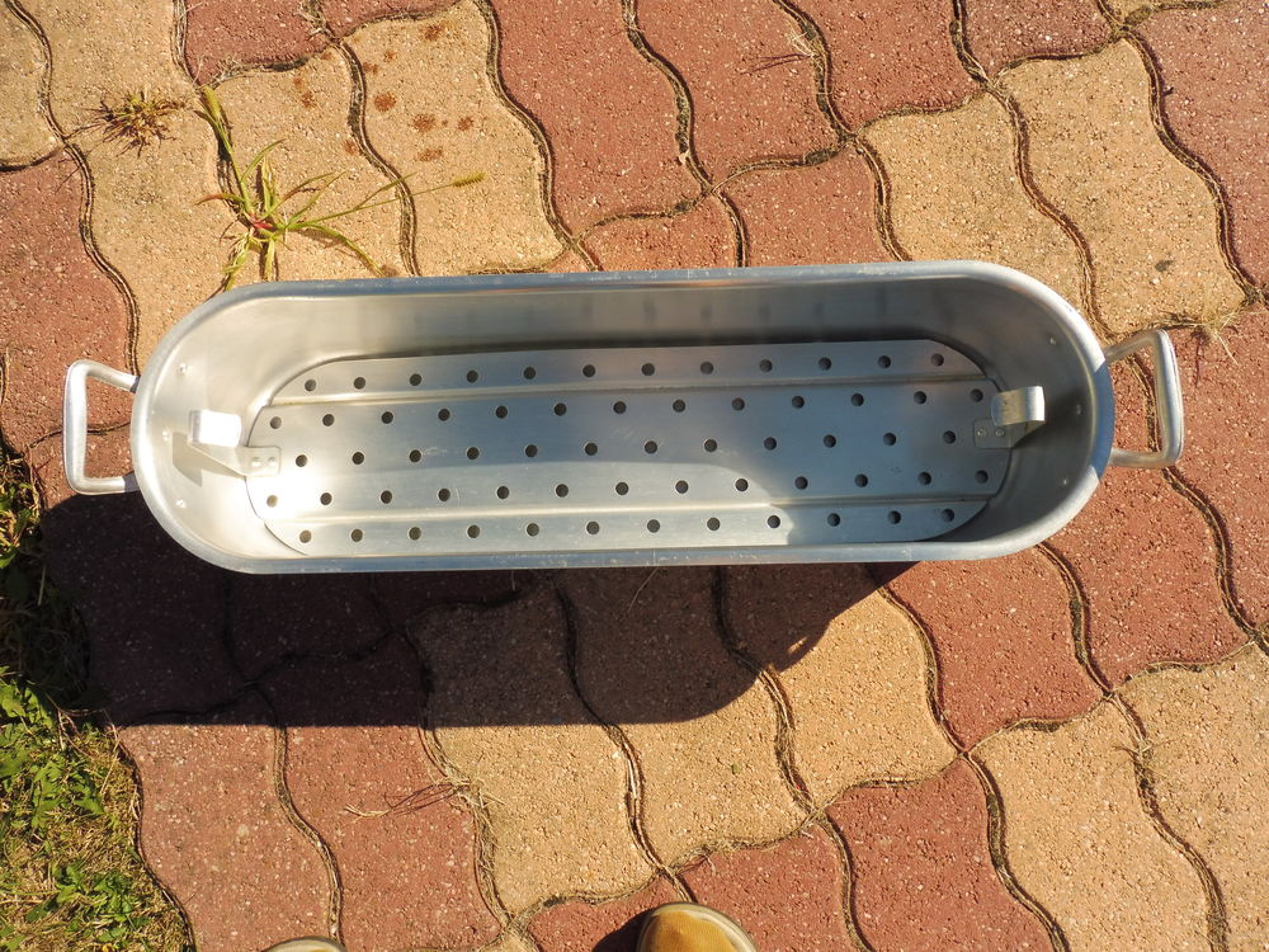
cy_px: 476
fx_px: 880
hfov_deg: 71.6
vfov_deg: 56.8
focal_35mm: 24
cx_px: 634
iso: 100
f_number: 4
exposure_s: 1/800
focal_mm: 4.3
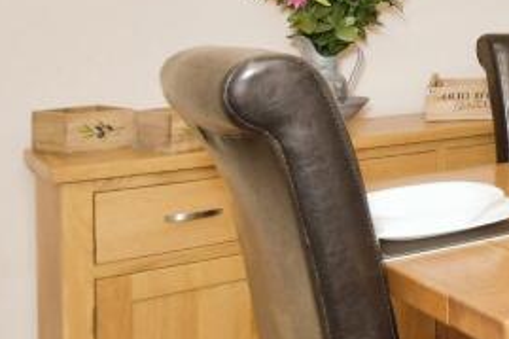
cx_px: 829
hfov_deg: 23.5
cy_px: 15
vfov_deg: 21.6
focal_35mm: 61
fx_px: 862
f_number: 8
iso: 400
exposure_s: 1/40
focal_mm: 11
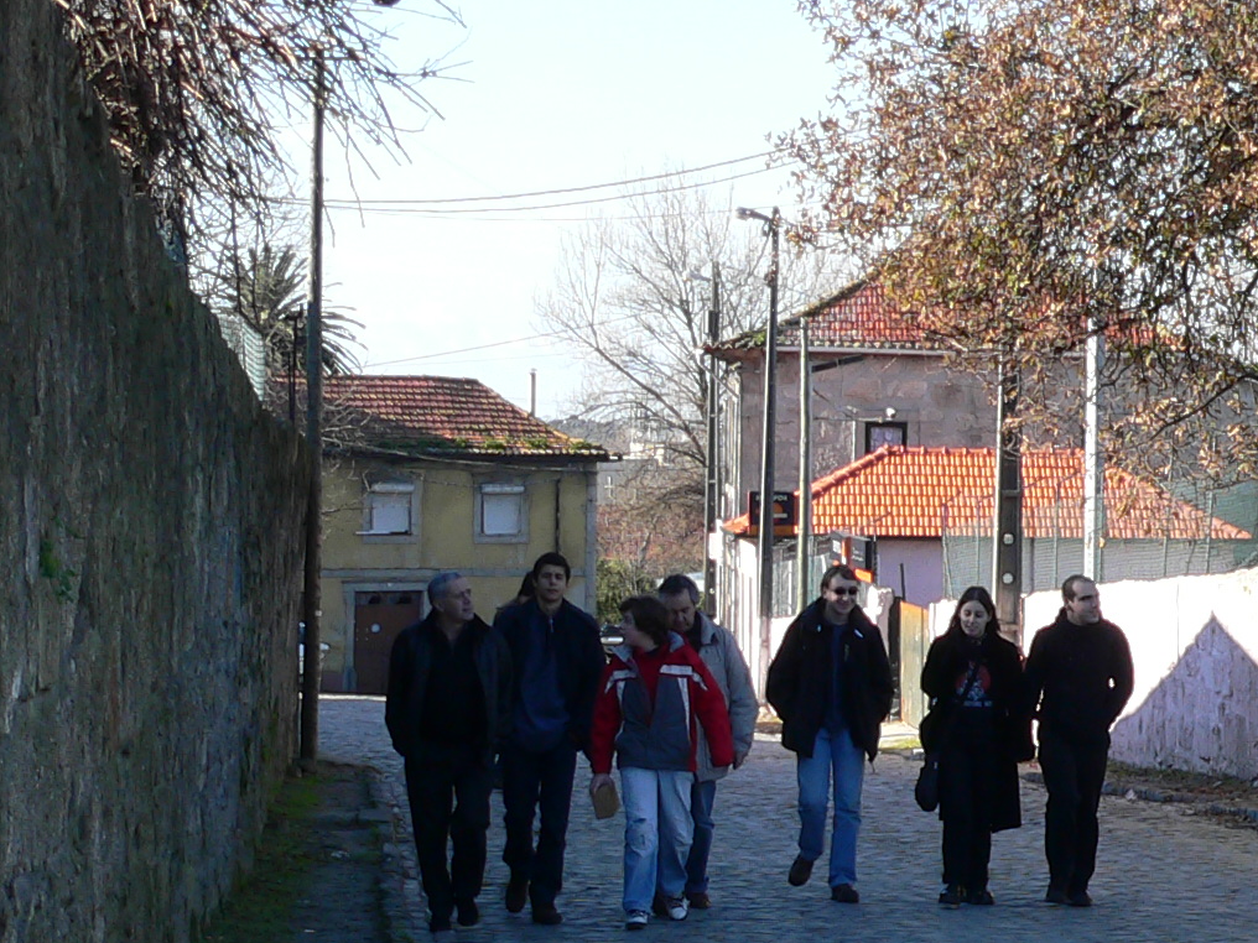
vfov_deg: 11.8
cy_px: 583
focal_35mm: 126
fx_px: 4579
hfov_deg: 15.3
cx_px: 1298
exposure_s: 1/200
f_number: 4
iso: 80
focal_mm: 8.3
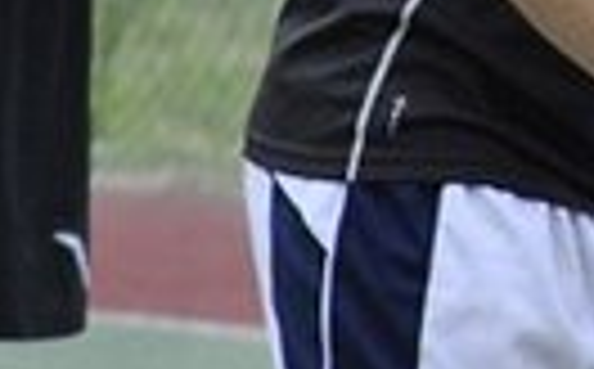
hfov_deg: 2.1
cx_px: 1300
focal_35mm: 1018
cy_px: -407
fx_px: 16444
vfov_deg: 1.3
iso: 500
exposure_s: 1/500
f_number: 5
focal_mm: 135
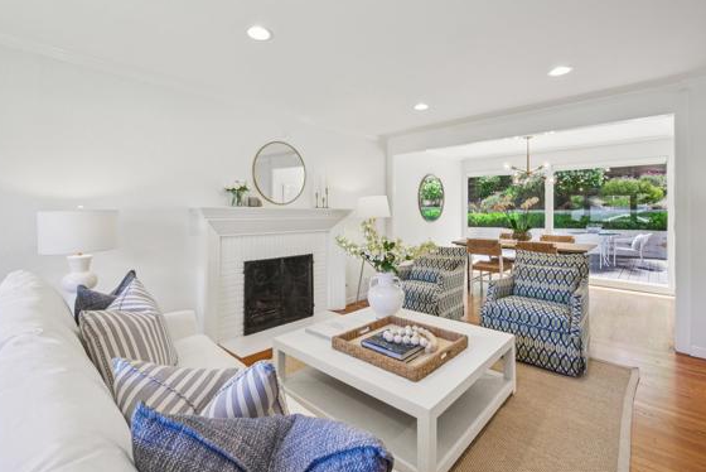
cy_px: 223
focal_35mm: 16
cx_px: 345
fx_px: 314
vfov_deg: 73.7
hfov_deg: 96.7
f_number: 9
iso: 400
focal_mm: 14
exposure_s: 1/60
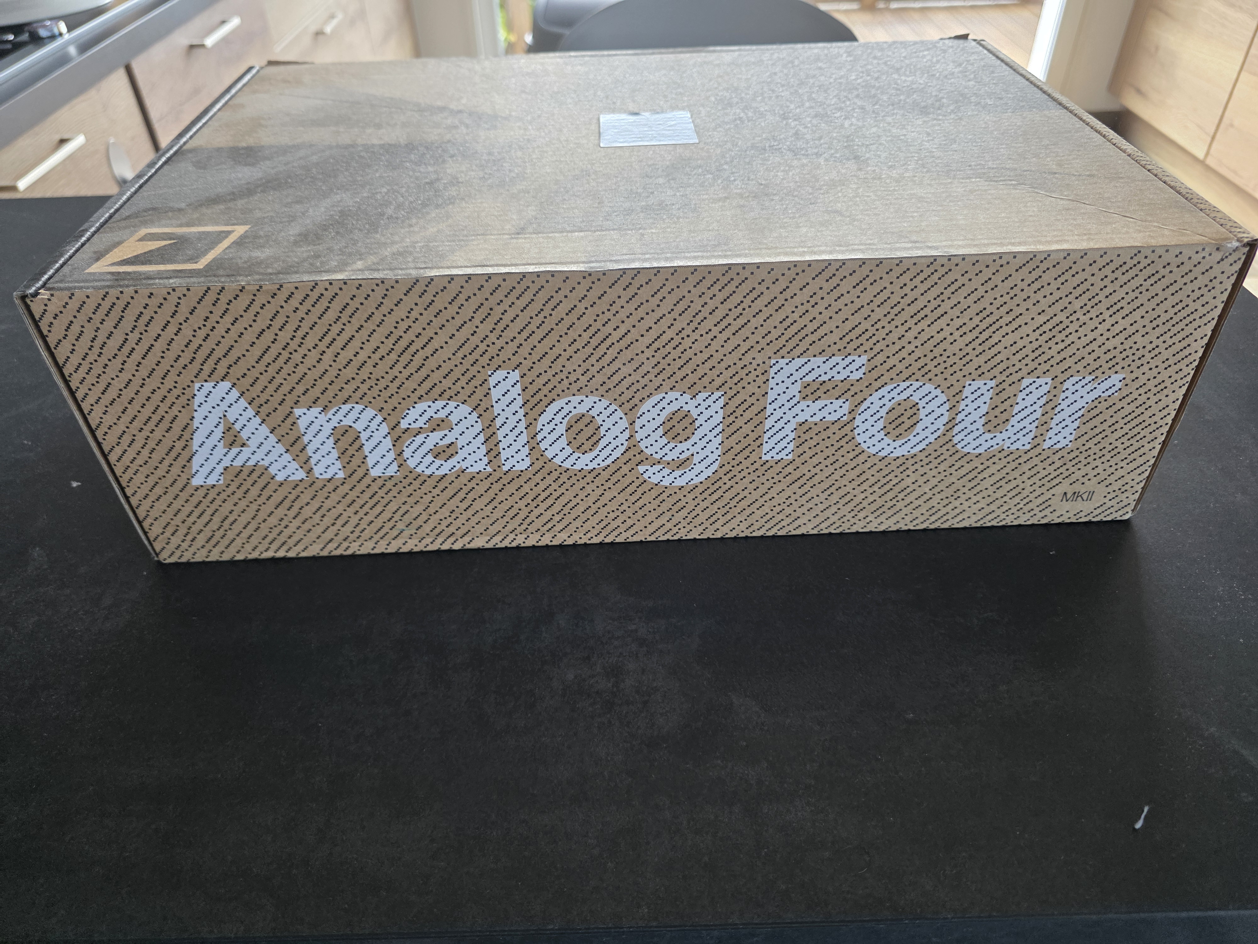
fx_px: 836
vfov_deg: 58.9
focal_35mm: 23
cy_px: 472
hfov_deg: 73.9
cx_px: 629
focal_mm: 6.3
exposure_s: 1/100
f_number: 1.7
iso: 160
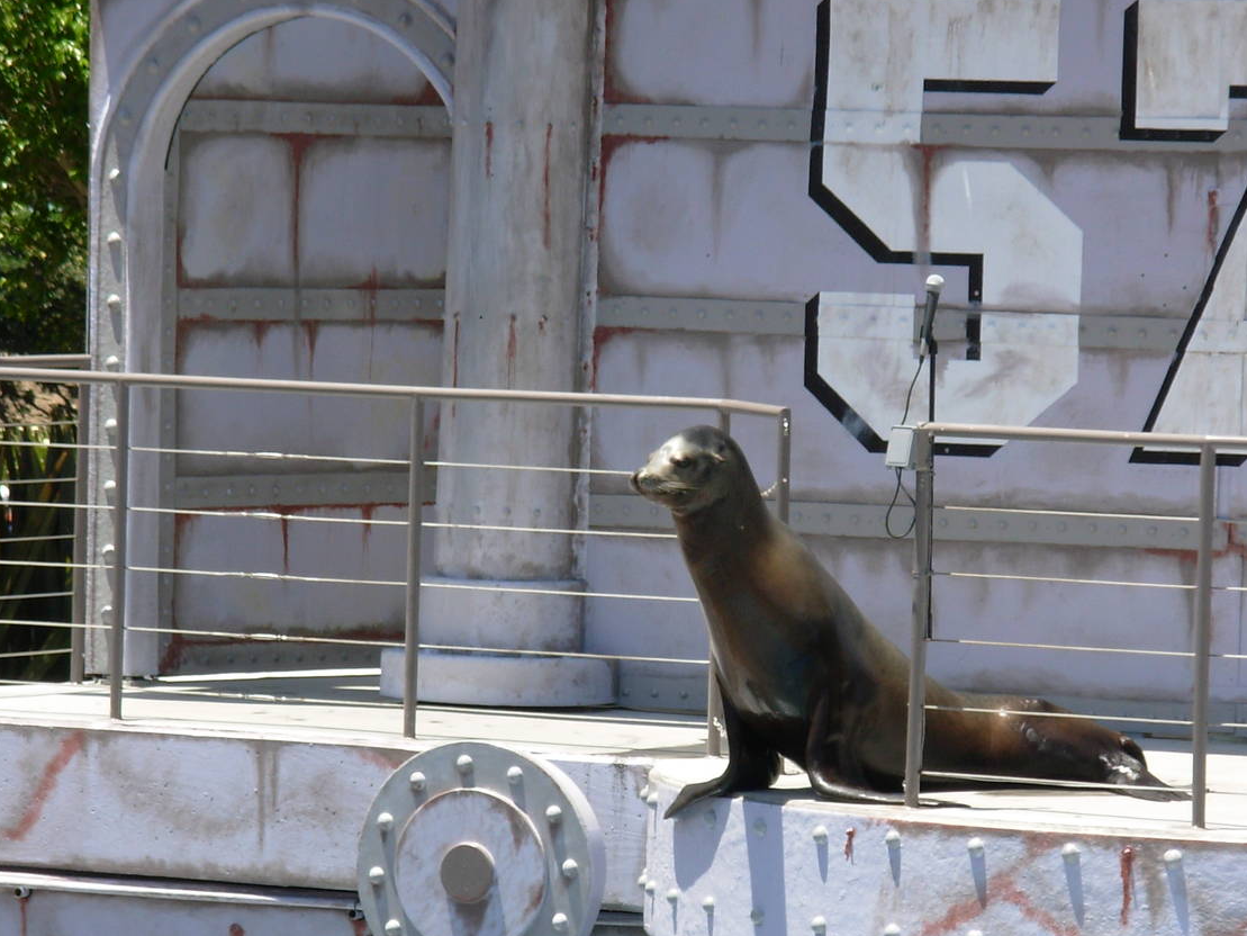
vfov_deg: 5.4
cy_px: 588
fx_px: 9872
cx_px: 749
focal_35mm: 274
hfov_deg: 7.2
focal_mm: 31.4
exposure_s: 1/296
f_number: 5
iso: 50
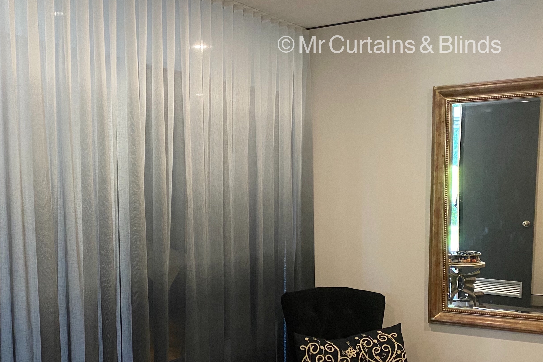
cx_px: 175
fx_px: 679
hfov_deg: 42.9
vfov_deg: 29.5
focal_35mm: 45
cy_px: 265
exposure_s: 1/50
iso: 400
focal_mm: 4.25
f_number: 1.8
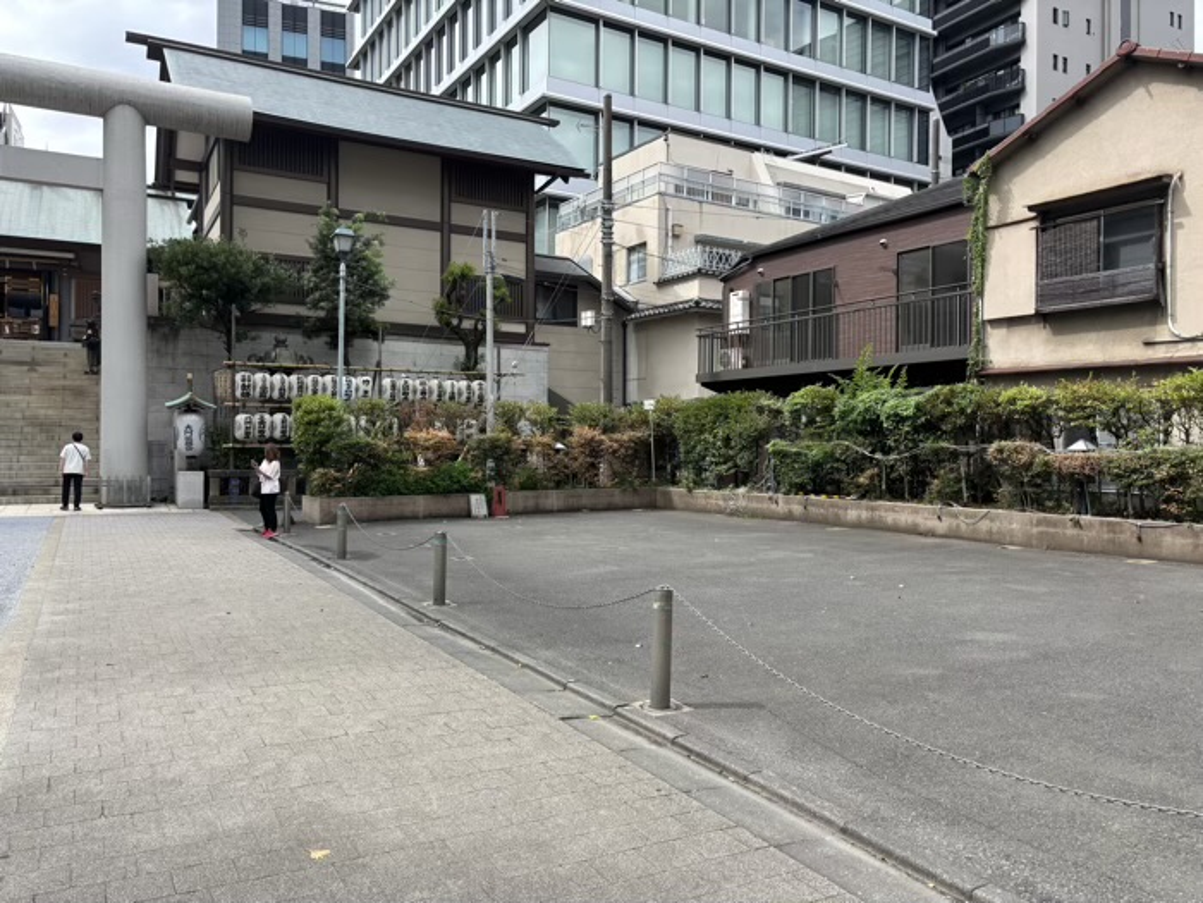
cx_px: 602
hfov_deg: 67.3
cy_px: 452
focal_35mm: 26
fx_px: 904
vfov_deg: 53.1
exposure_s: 1/1418
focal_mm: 5.96
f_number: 1.6
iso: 50
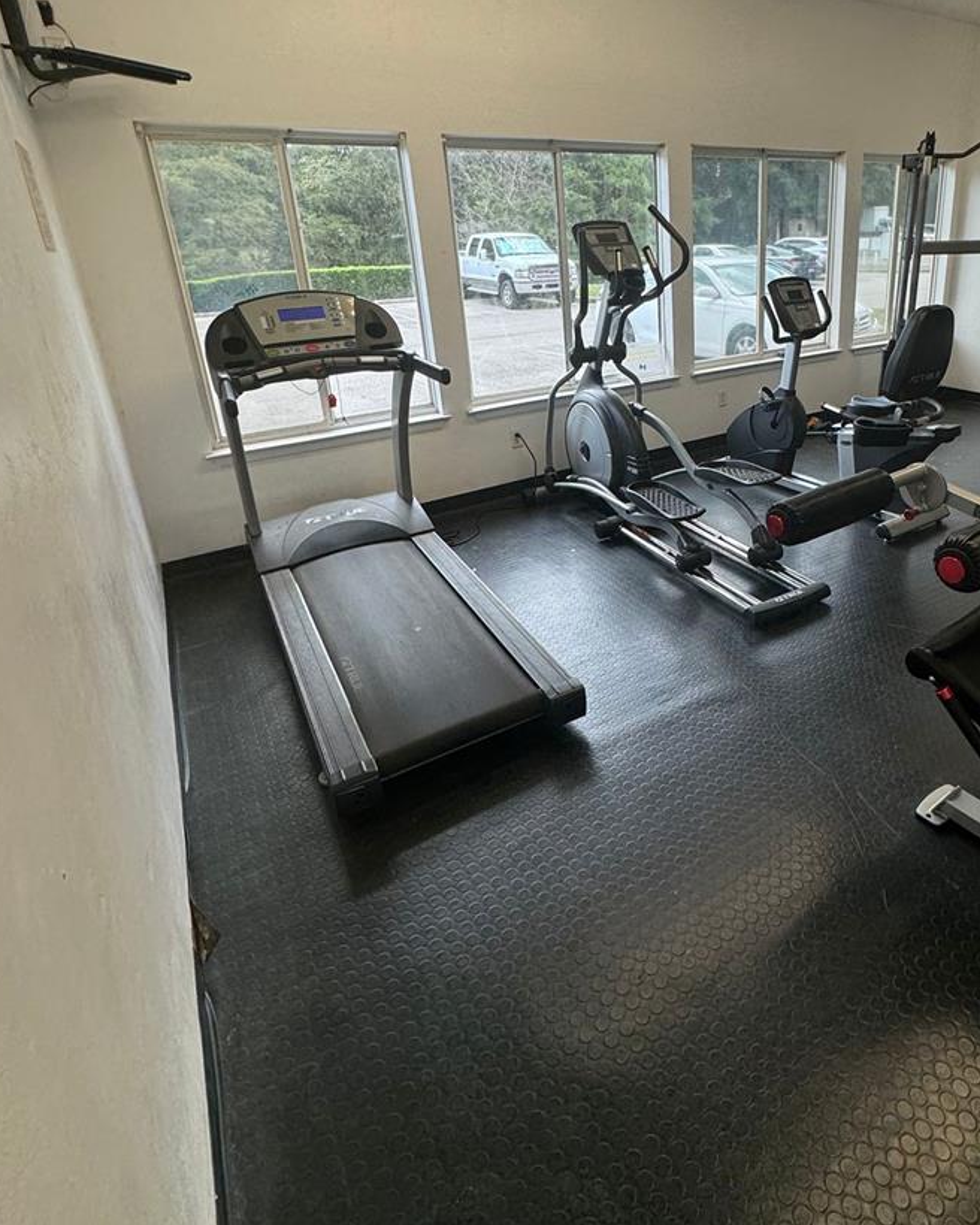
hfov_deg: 66.8
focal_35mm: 20
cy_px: 486
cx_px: 627
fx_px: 725
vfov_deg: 79.4
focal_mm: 2.22
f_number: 2.2
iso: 64
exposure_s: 1/120
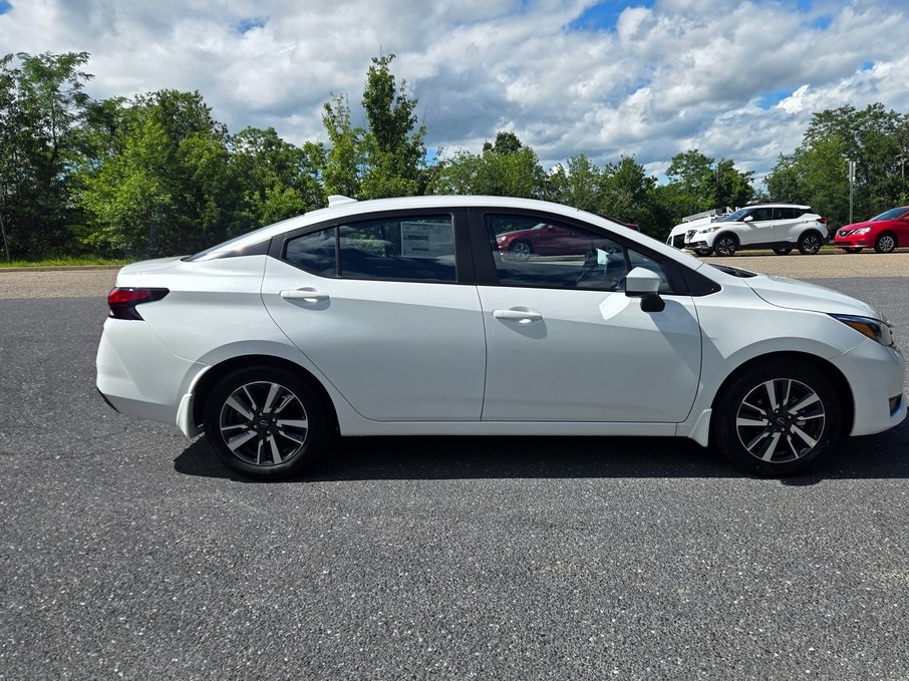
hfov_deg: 67.1
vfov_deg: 53.0
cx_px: 505
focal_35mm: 26
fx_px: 683
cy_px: 339
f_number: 1.8
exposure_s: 1/2921
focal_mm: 5.4
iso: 32
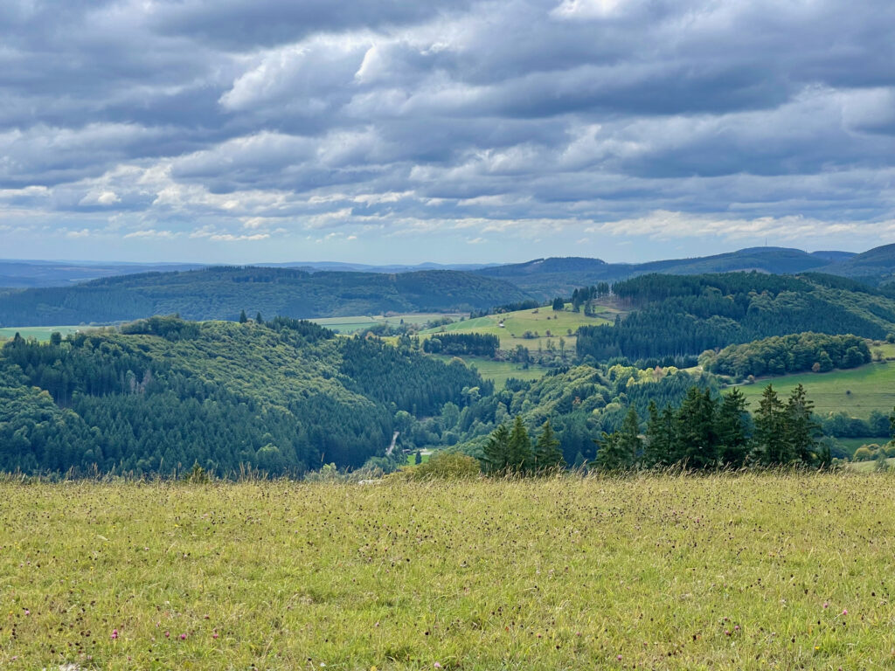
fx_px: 1655
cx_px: 448
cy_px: 336
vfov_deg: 22.9
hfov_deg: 30.3
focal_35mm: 64
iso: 20
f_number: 2.2
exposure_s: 1/641
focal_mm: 7.5
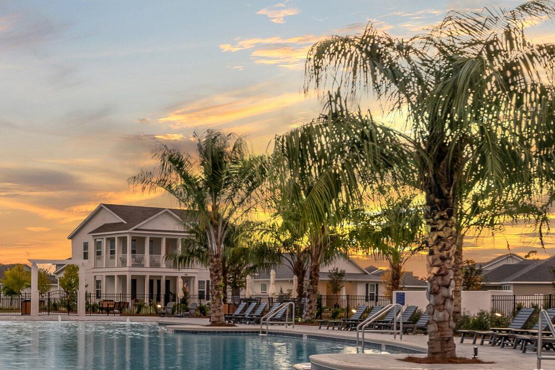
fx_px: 971
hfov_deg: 30.7
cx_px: 73
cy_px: 298
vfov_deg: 21.3
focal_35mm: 63
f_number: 9
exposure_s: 1/25
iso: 250
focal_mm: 24
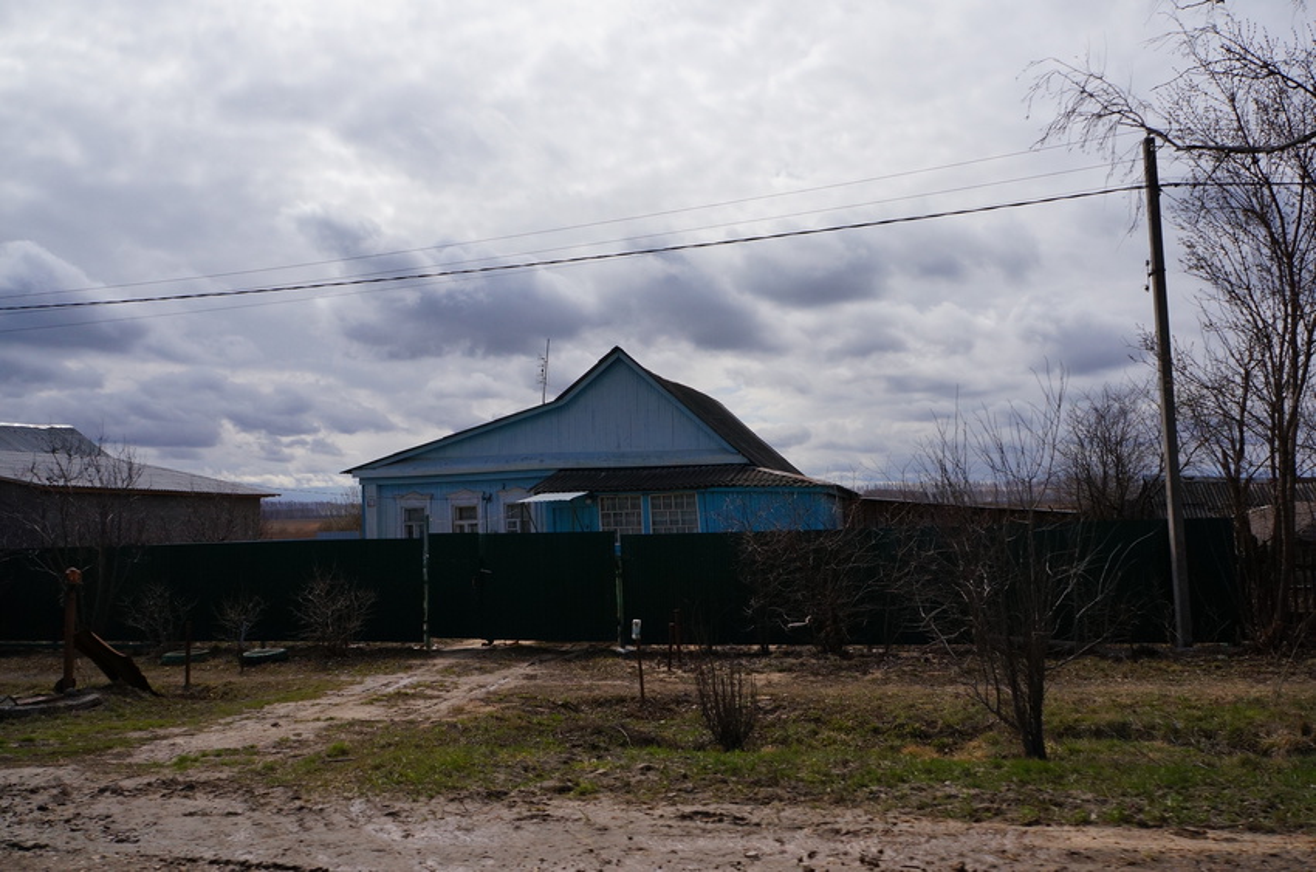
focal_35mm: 27
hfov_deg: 67.5
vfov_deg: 47.7
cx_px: 658
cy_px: 436
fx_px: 985
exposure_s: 1/1600
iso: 400
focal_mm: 18
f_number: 10
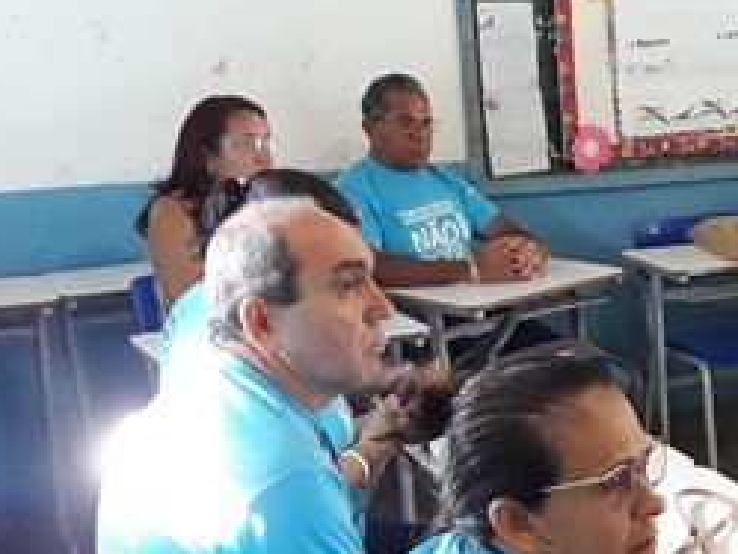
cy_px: 441
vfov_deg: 20.2
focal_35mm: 72
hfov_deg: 25.6
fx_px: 1536
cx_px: 741
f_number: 1.9
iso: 250
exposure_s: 1/24
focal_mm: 3.7
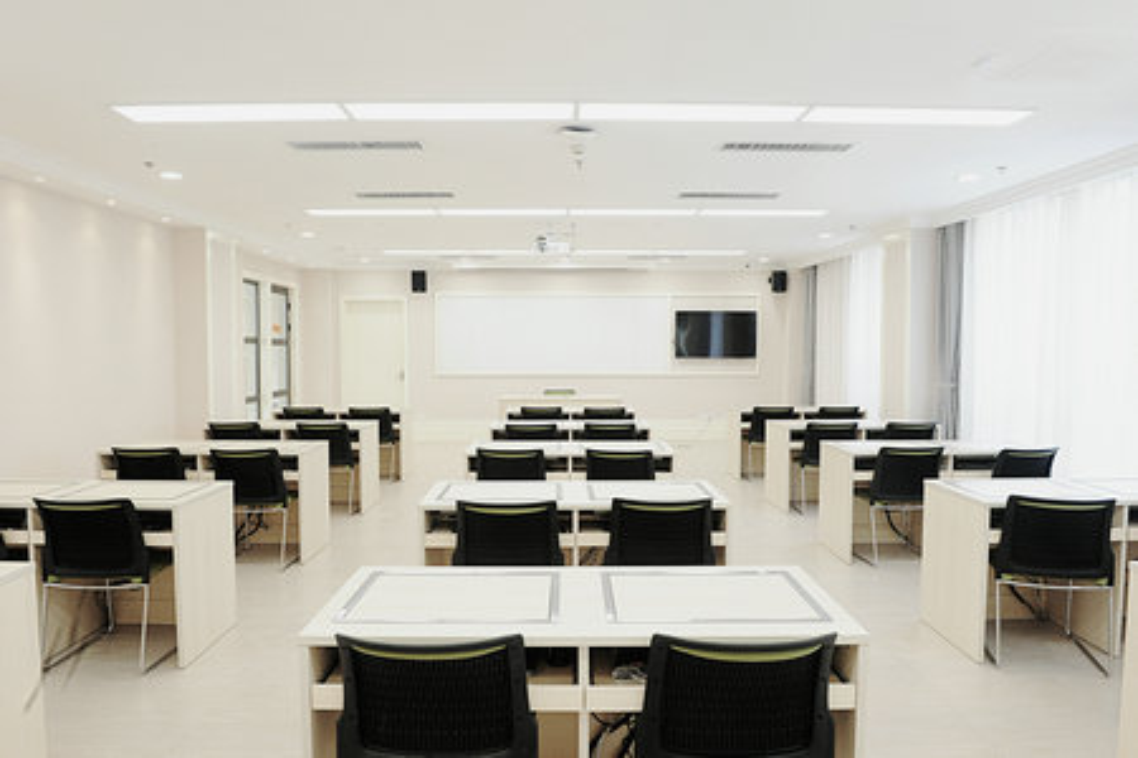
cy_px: 379
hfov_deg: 73.7
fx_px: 759
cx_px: 569
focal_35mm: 24
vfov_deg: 53.1
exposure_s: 1/160
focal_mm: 24
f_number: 9
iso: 4000
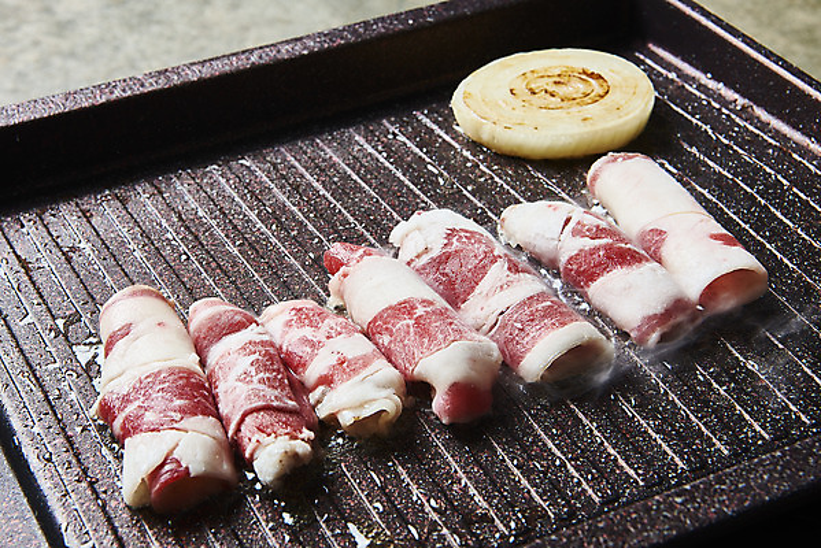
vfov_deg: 21.9
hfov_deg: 32.4
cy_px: 274
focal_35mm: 62
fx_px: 1415
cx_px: 410
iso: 100
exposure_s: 1/125
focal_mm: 62
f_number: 14
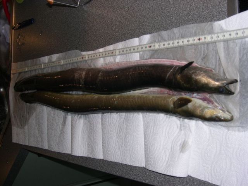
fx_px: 272
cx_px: 124
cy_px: 93
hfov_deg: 49.0
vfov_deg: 37.7
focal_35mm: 38
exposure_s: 1/60
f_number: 7.6
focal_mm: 8
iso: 100
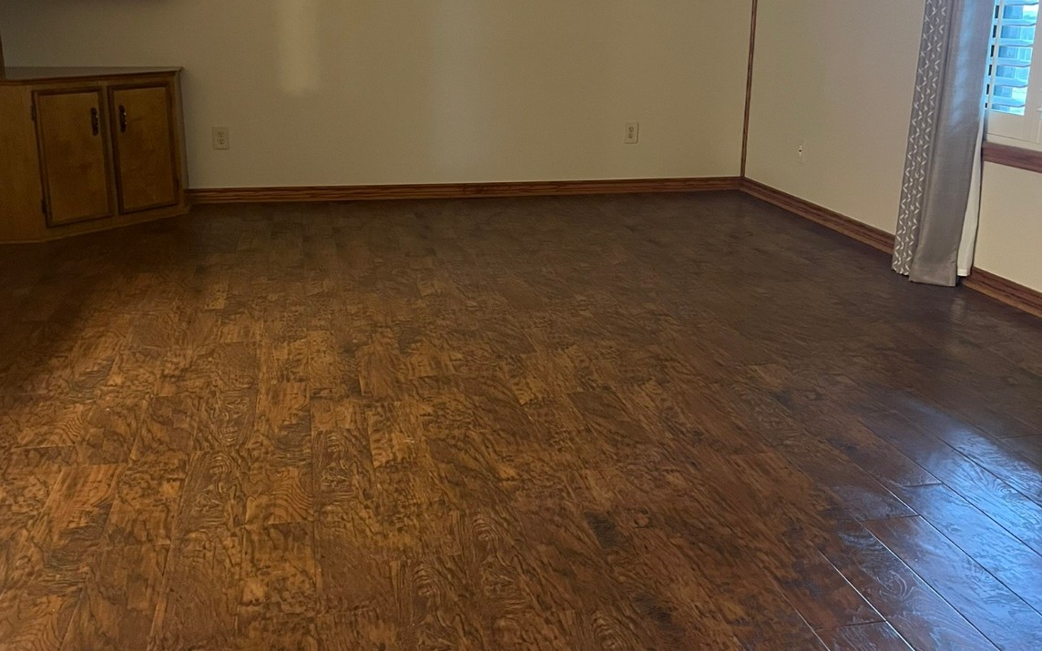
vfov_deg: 34.4
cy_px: 283
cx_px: 518
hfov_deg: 52.7
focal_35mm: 37
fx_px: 1051
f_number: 1.5
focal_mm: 5.7
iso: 800
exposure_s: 1/30
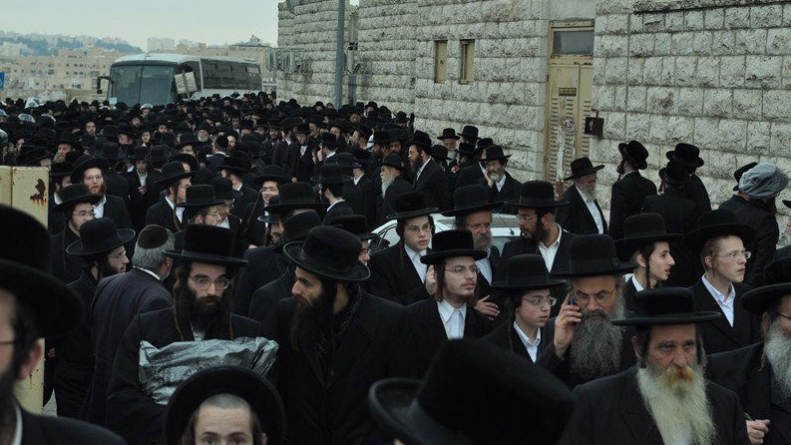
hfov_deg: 27.9
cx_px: 398
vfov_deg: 15.9
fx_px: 1594
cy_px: 190
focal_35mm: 76
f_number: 5.6
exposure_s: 1/400
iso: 500
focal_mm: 48
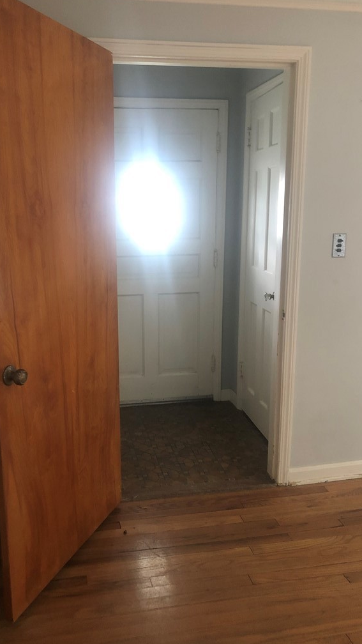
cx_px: 144
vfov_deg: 62.6
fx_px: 529
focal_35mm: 31
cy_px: 321
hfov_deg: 37.6
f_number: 1.8
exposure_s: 1/7
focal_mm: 3.99
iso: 80
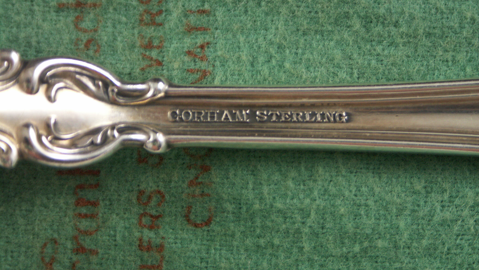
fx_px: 2782
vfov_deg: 5.5
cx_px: 241
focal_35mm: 219
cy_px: 115
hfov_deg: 9.8
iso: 125
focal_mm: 50.8
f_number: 3.5
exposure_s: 1/50
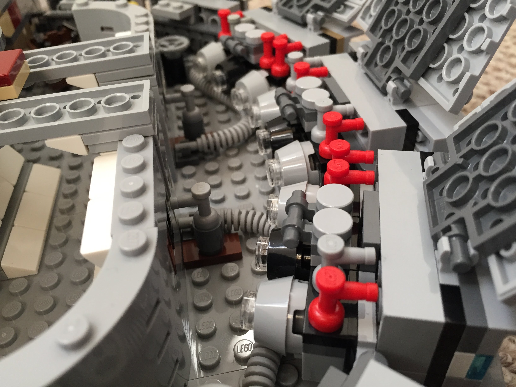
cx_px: 258
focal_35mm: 29
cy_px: 194
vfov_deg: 48.2
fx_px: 432
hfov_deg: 61.7
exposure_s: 1/33
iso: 160
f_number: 2.2
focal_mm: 4.15
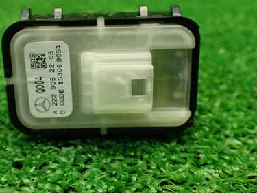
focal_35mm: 48
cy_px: 93
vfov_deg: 30.2
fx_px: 356
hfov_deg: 39.5
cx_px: 106
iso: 400
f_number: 2.3
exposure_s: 1/125
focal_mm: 5.4
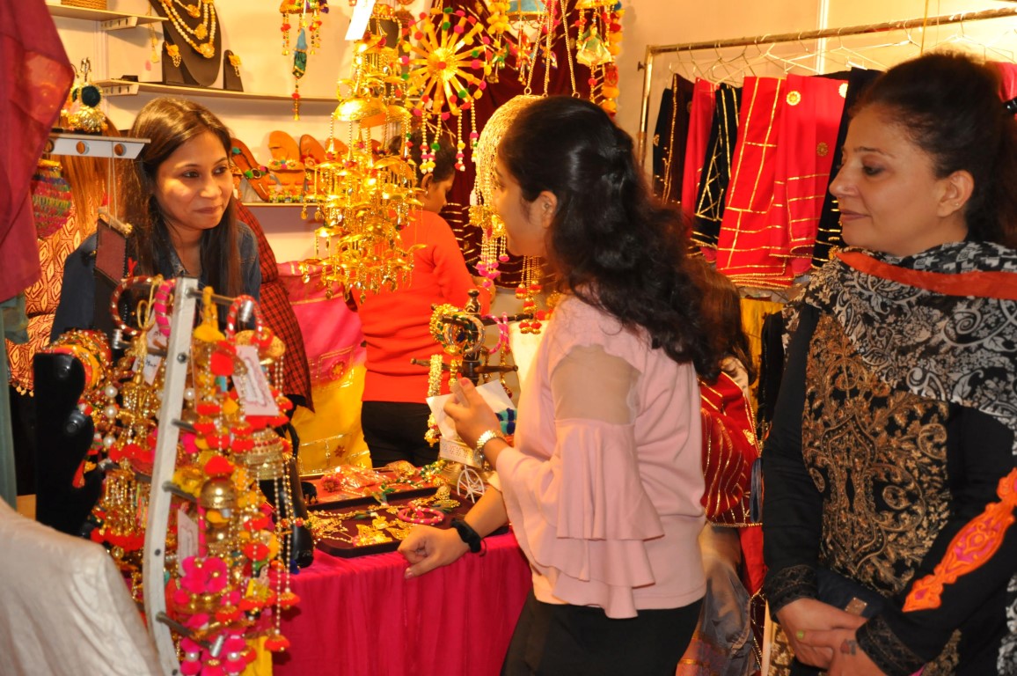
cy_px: 338
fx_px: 1439
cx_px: 508
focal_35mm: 51
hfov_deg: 38.9
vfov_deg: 26.4
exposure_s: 1/60
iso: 800
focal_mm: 34
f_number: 4.2
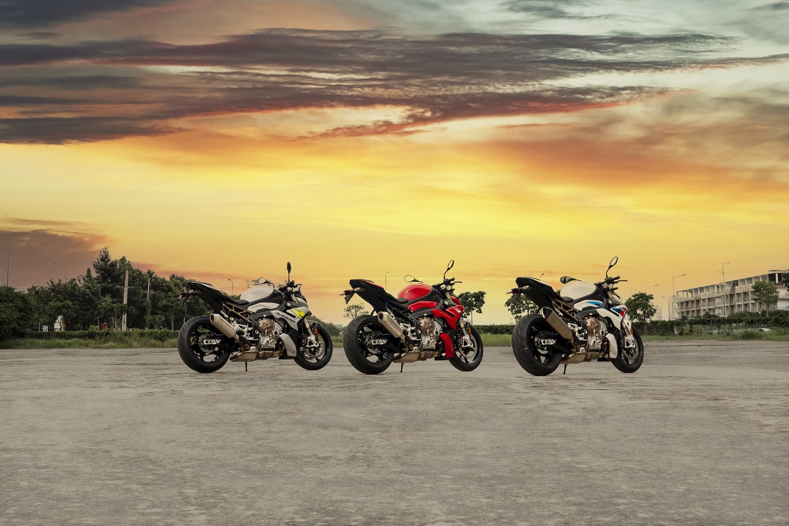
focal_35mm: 39
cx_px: 394
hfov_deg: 49.6
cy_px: 263
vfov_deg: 34.2
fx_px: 855
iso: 125
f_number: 10
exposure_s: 1/125
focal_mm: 26
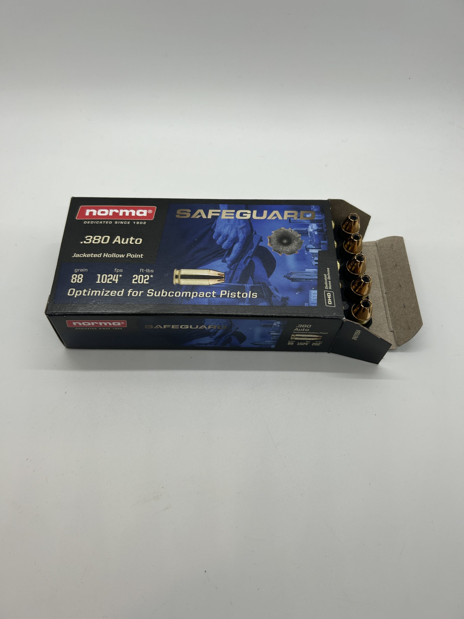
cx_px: 232
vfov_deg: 67.3
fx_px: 465
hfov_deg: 53.1
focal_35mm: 26
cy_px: 310
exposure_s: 1/458
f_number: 1.5
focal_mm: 5.7
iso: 50
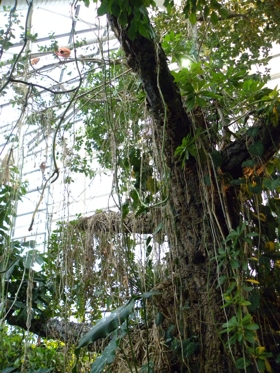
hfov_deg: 53.1
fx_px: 280
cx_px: 140
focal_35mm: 26
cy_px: 186
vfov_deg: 67.3
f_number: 2.8
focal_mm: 4.6
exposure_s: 1/9.6
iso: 554
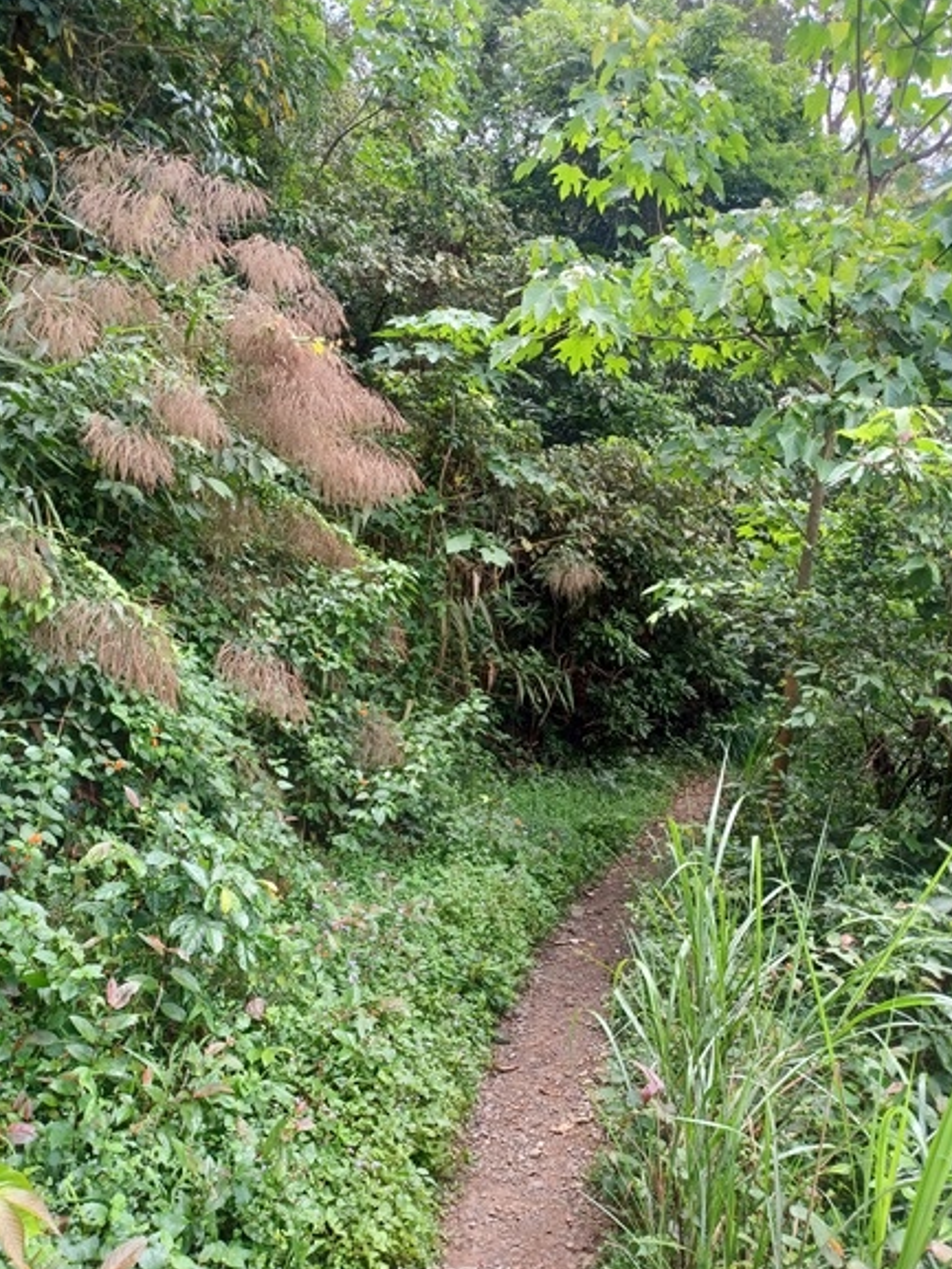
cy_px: 644
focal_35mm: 26
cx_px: 488
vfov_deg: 67.3
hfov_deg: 53.1
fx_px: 953
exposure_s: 1/59
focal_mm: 4.6
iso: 80
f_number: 1.8
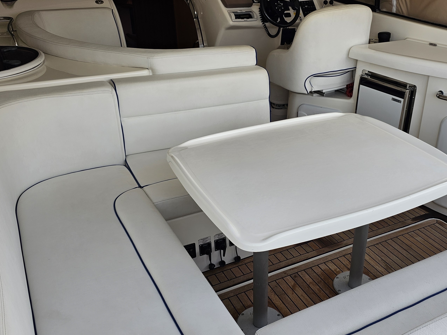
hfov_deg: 50.8
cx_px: 280
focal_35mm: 36
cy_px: 164
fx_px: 465
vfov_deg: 39.7
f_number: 1.7
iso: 10
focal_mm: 6.3
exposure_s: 1/163
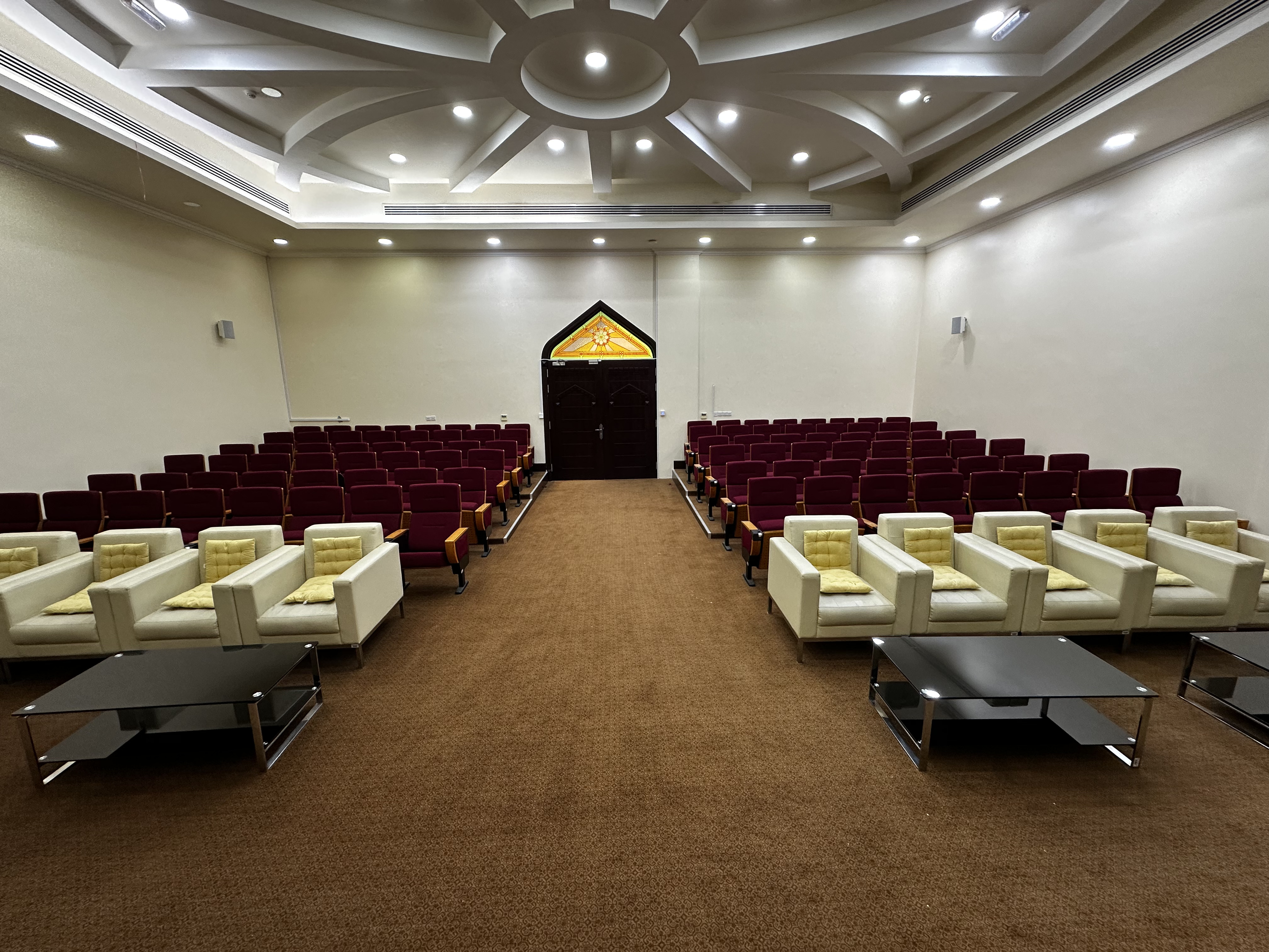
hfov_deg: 102.1
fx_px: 513
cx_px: 634
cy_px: 476
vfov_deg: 85.7
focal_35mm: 14
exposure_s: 1/50
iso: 160
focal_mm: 2.22
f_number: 2.2
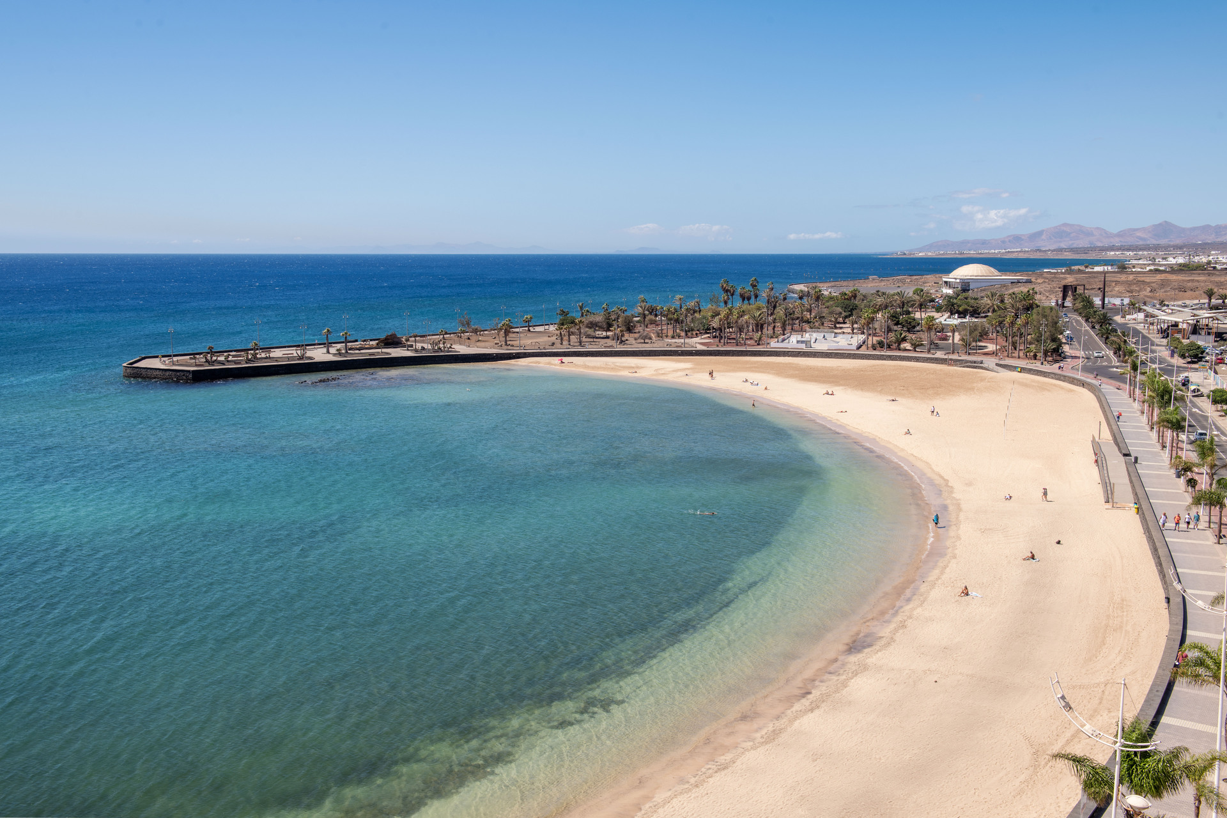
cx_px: 614
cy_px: 409
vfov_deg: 37.9
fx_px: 1193
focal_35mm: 35
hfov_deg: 54.4
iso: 100
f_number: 11
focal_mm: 35
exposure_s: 1/160
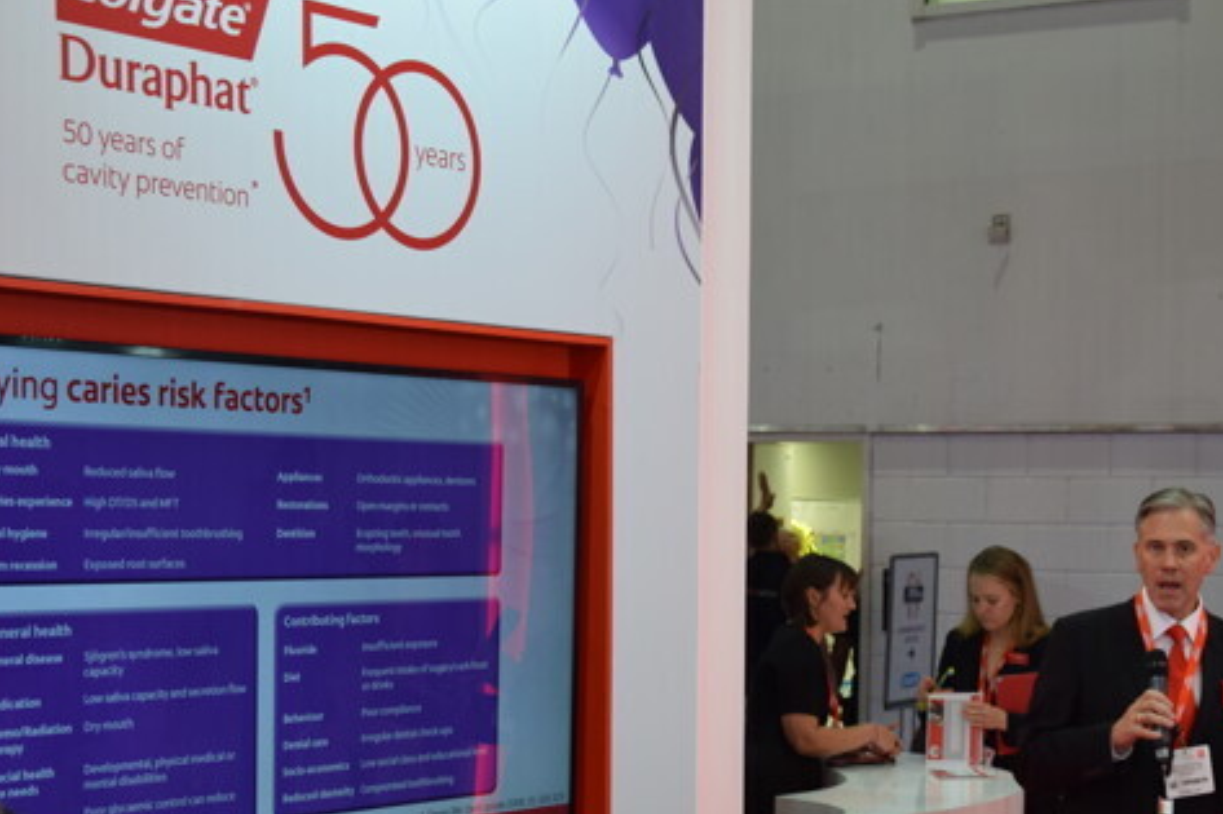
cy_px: 703
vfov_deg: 16.9
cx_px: 848
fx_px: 2717
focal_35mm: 80
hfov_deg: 25.2
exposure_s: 1/60
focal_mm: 28
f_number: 4
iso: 400
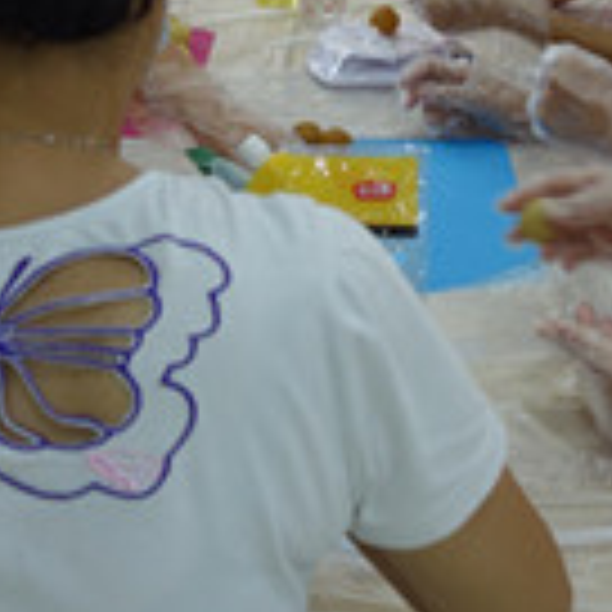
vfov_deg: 15.6
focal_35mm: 109
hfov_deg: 16.0
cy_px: -25
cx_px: 351
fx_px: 2180
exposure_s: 1/40
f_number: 2.8
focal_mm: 13.09
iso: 400
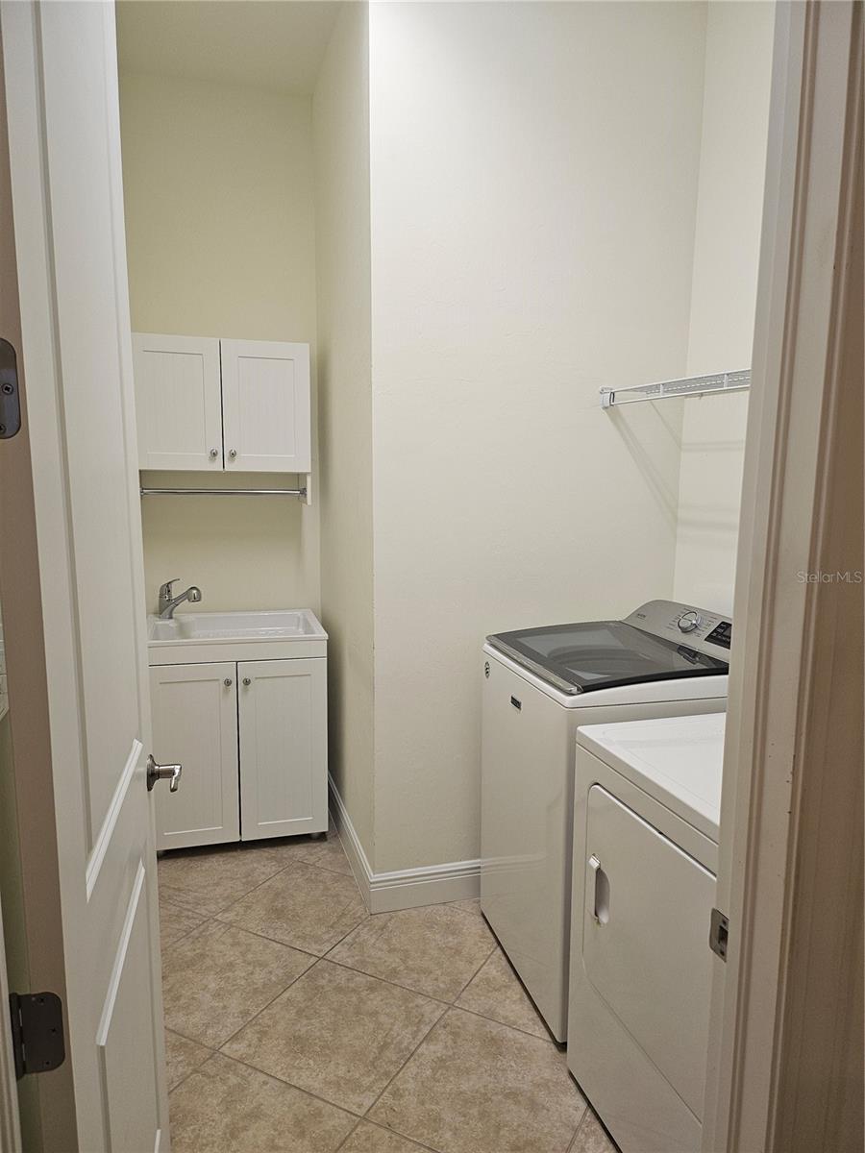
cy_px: 576
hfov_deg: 56.8
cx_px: 432
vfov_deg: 71.6
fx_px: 800
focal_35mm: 24
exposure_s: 1/120
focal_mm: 5
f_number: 1.8
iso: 80
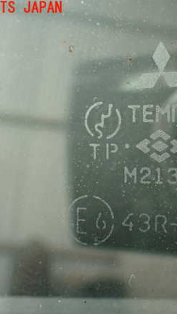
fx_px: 442
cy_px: 158
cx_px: 146
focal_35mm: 53
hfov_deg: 22.3
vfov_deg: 39.2
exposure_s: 1/40
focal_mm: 6.37
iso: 320
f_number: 2.5
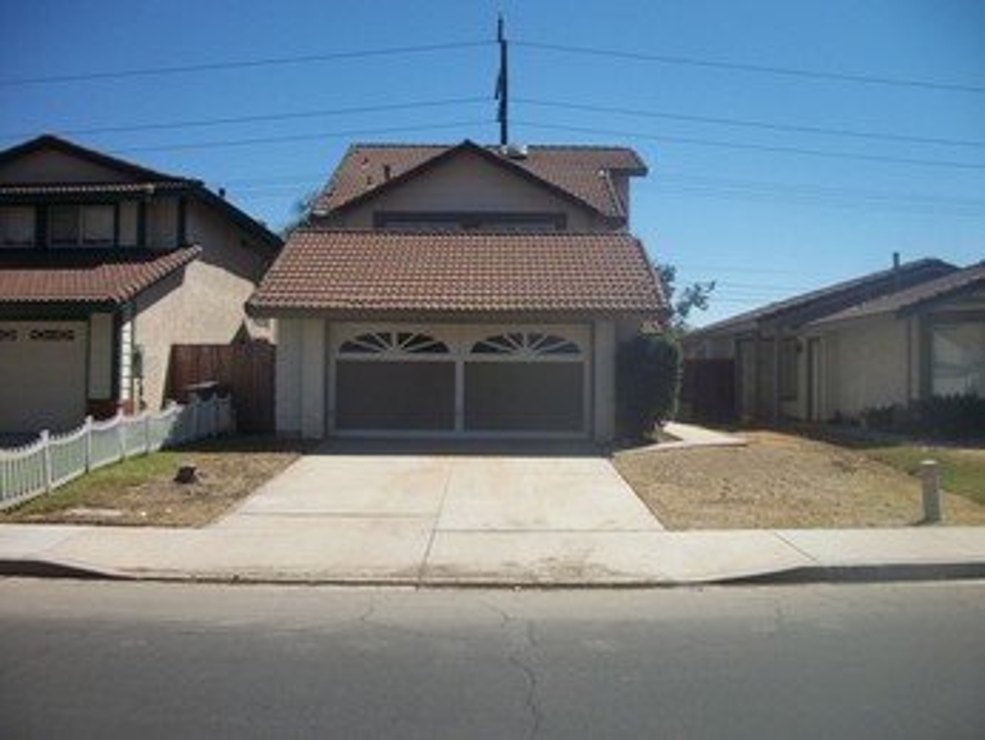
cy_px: 370
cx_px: 492
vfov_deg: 44.2
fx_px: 911
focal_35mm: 32
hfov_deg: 56.8
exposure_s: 1/250
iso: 80
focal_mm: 5.7
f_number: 8.8
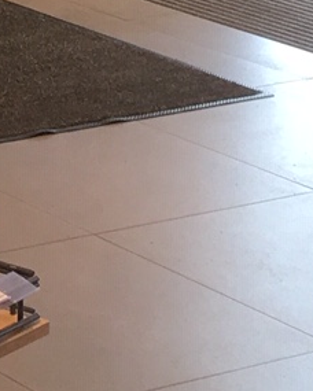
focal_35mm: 200
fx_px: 2316
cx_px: -567
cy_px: -405
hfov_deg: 7.0
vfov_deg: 9.1
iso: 25
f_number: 2.2
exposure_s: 1/50
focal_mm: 4.15
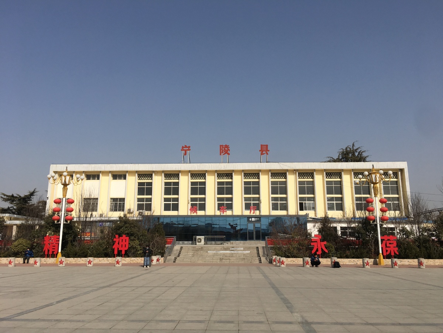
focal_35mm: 29
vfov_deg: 48.2
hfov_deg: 61.7
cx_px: 222
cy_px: 166
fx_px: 371
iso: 25
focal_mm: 4.15
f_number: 2.2
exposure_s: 1/3205
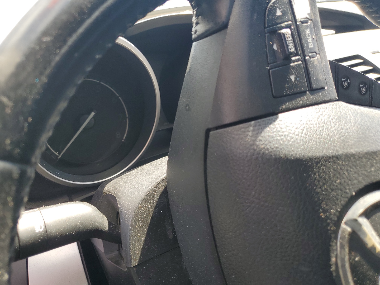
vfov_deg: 53.1
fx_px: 285
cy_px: 142
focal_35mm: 26
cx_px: 190
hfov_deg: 67.3
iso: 50
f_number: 1.5
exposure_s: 1/192
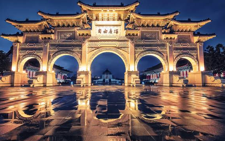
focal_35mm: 15
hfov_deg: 101.4
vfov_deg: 74.7
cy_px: 75
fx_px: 92
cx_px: 110
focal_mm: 14
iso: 64
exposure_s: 5
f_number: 8
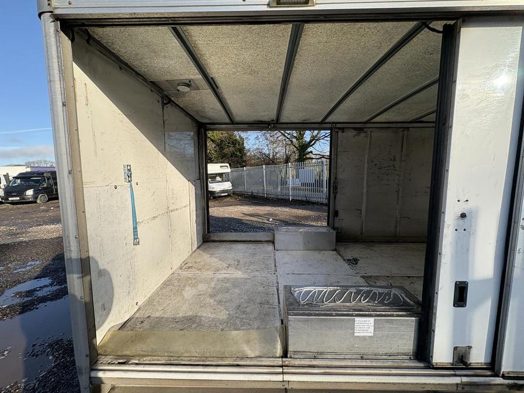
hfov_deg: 102.1
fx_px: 212
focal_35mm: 14
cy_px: 196
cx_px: 262
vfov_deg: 85.7
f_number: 2.2
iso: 40
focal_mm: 2.22
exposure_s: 1/889
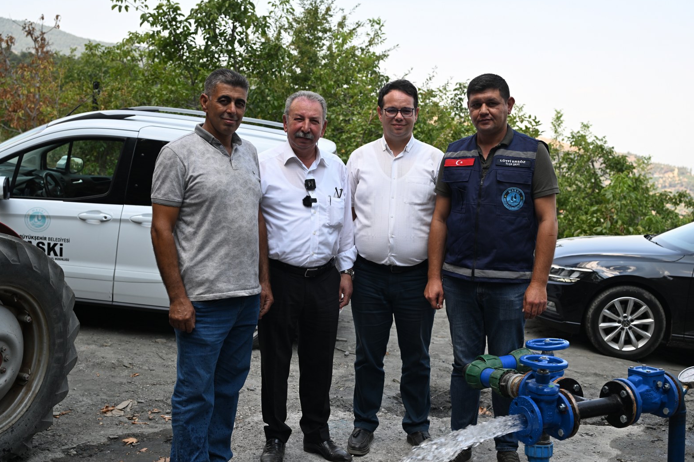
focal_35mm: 45
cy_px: 231
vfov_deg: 29.9
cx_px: 353
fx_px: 867
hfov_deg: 43.6
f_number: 5
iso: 160
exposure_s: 1/320
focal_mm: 44
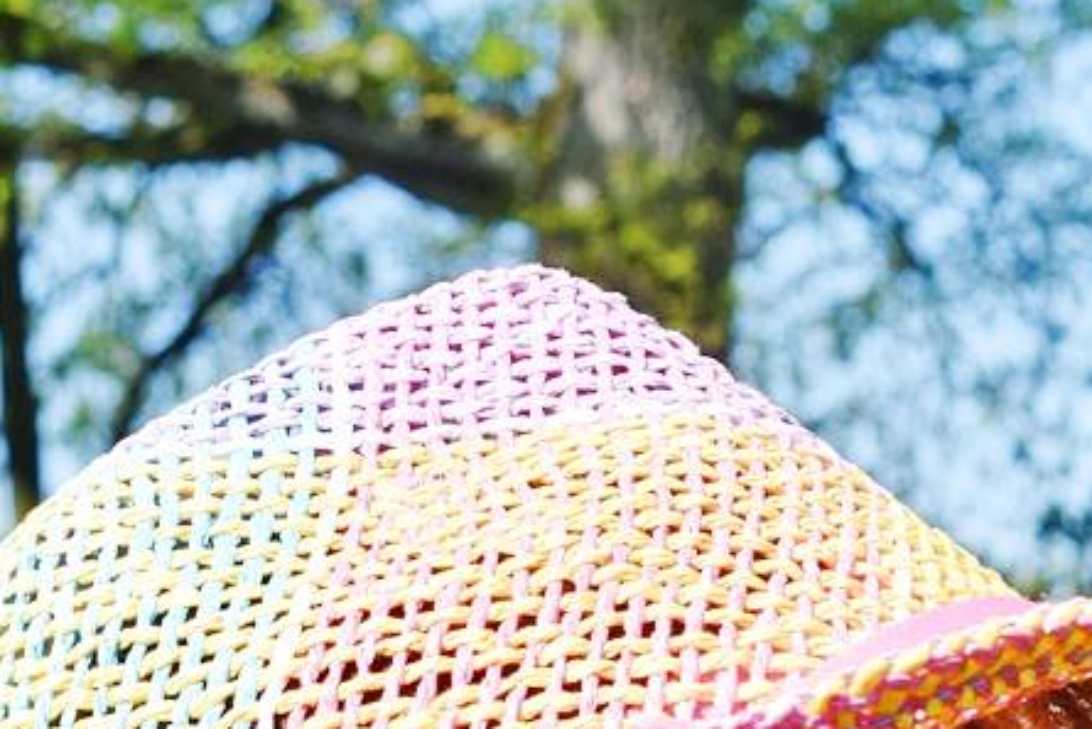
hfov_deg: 10.8
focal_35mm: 189
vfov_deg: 7.1
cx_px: 918
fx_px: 5728
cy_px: 1246
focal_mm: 35
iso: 200
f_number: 9
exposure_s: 1/320
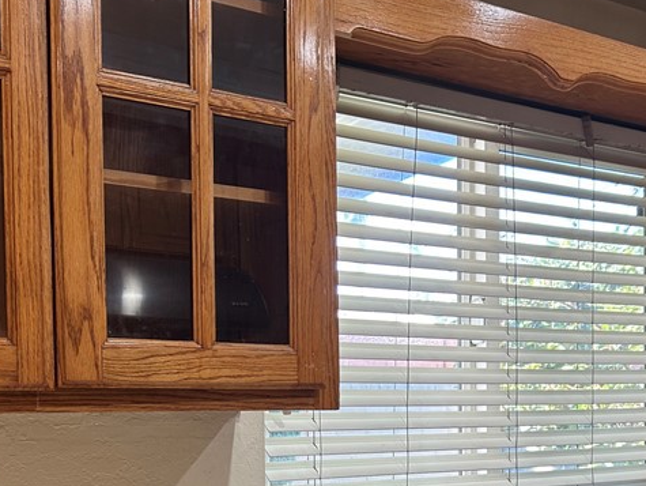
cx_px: 352
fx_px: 1046
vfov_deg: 25.3
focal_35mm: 56
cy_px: 437
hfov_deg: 34.3
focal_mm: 5.7
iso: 80
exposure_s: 1/120
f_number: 1.5
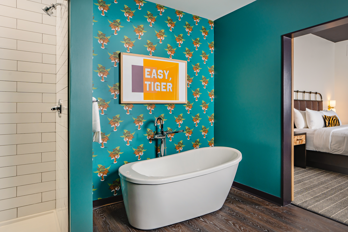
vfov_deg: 59.5
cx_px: 174
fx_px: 203
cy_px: 116
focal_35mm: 21
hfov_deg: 81.2
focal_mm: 21
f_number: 8
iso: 400
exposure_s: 1/60
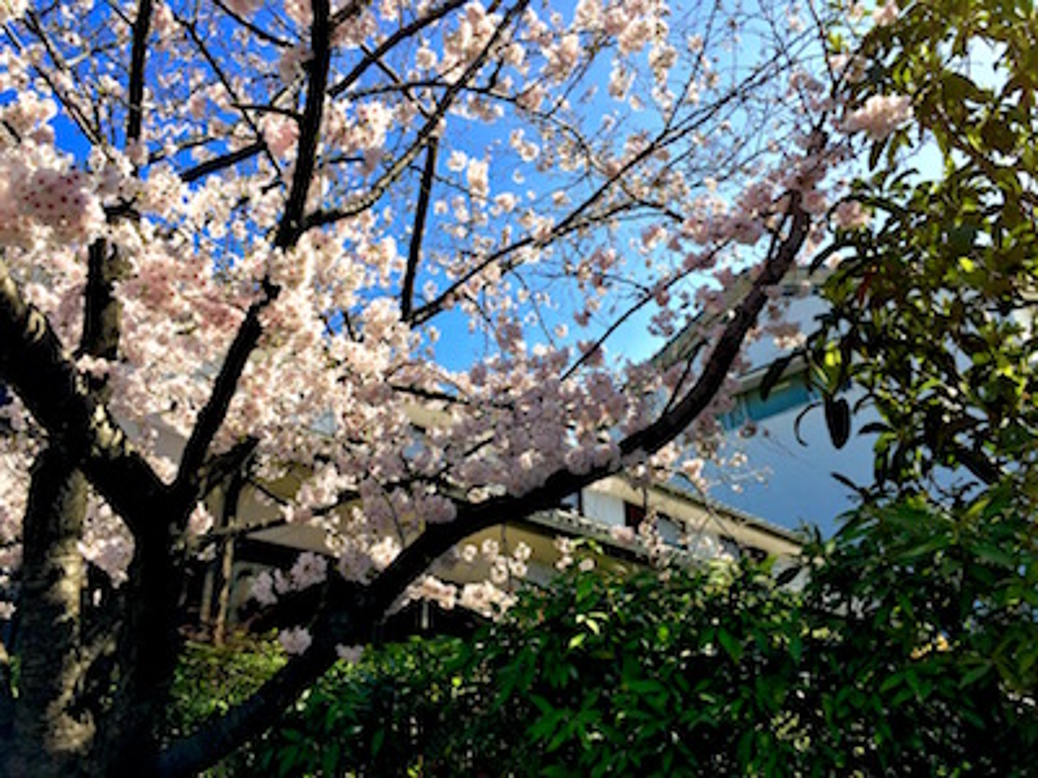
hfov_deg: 61.7
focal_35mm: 29
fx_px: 870
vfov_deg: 48.2
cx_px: 519
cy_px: 389
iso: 32
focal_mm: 4.15
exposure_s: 1/1582
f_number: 2.2
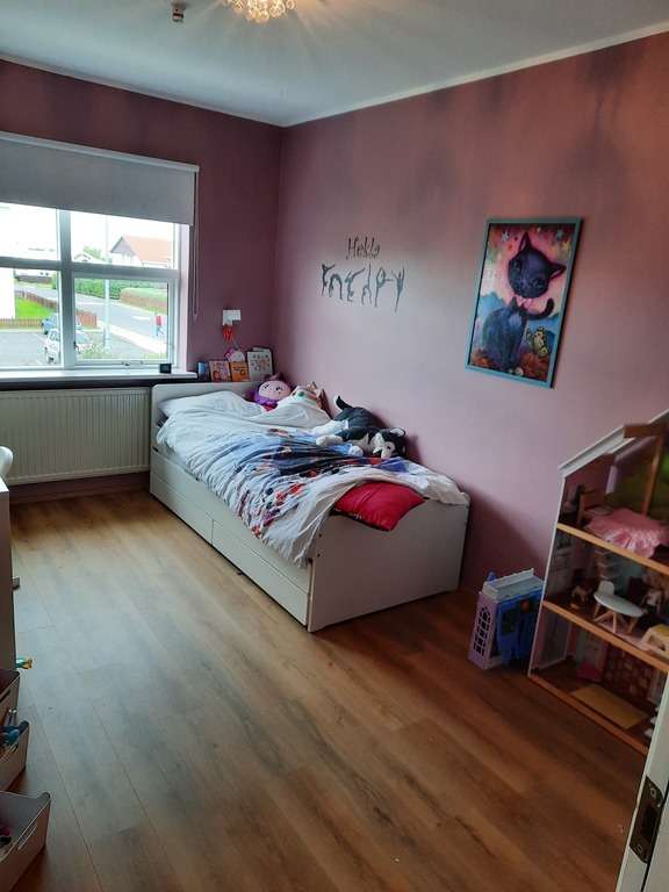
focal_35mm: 25
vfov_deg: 69.4
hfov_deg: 54.9
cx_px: 334
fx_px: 644
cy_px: 446
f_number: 2
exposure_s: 1/50
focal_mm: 4.6
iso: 250
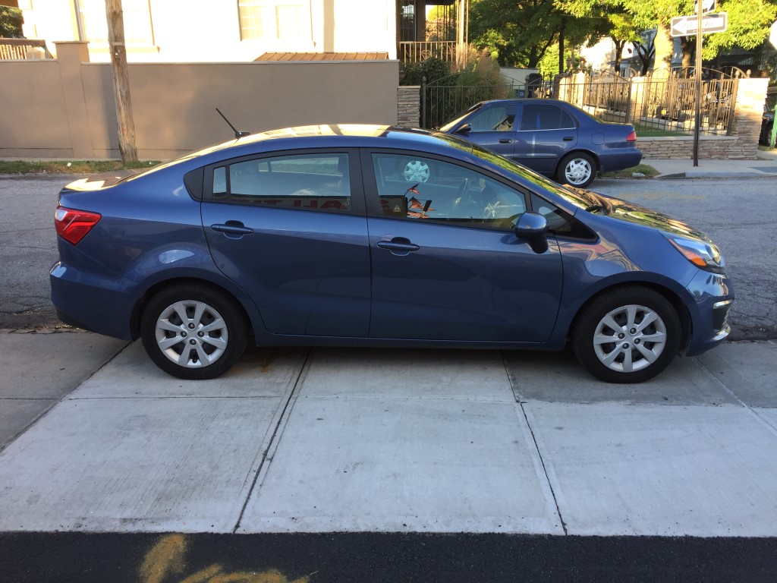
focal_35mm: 29
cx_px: 388
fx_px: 651
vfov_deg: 48.2
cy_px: 292
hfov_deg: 61.7
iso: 32
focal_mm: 4.15
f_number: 2.2
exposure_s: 1/201
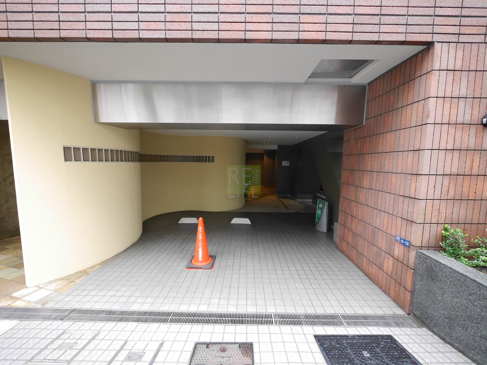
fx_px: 197
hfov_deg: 102.1
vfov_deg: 85.7
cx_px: 244
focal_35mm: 14
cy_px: 182
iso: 1250
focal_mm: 7
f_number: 4
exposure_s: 1/60
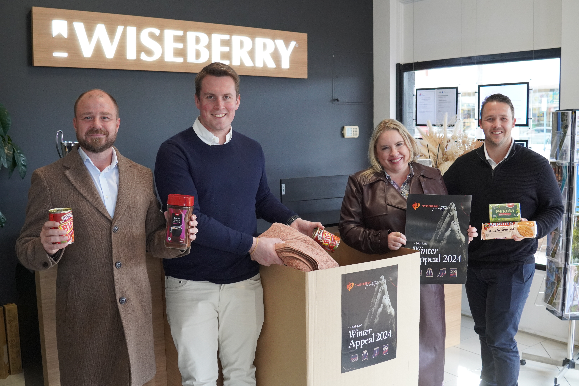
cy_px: 193
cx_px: 290
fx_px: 579
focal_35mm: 36
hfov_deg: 53.1
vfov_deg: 36.9
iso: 1600
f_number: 4
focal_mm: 24
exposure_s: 1/160
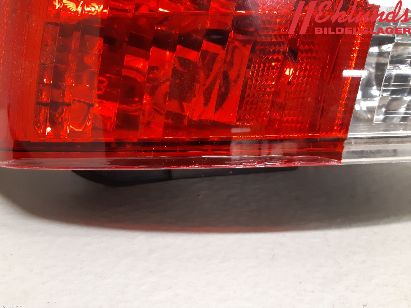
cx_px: 206
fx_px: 309
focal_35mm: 26
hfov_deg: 67.3
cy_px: 154
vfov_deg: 53.1
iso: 200
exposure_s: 1/33
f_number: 1.7
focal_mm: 3.93
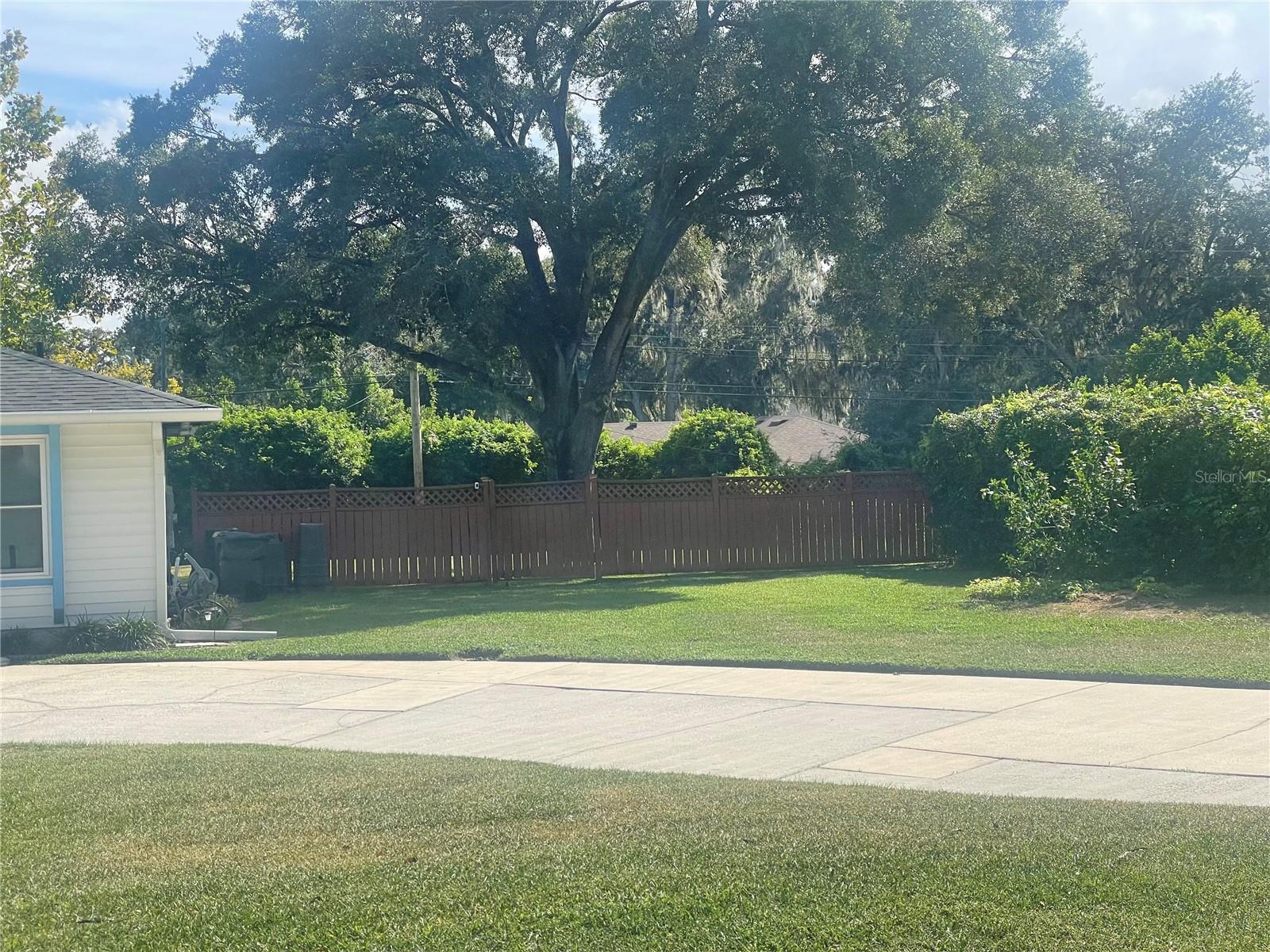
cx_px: 635
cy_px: 476
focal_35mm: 52
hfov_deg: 36.8
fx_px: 1908
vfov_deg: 28.0
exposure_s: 1/1229
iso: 25
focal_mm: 6
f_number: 2
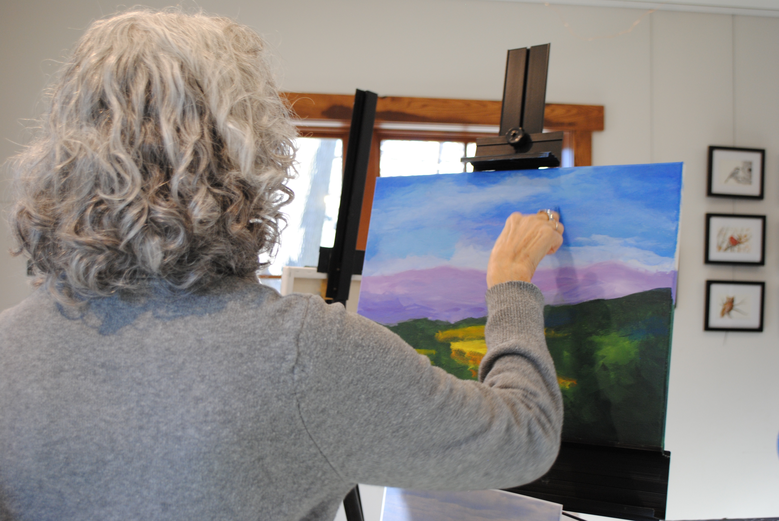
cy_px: 260
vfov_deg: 28.2
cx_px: 390
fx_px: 1040
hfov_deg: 41.1
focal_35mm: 48
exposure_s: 1/30
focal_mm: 32
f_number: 4.8
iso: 320
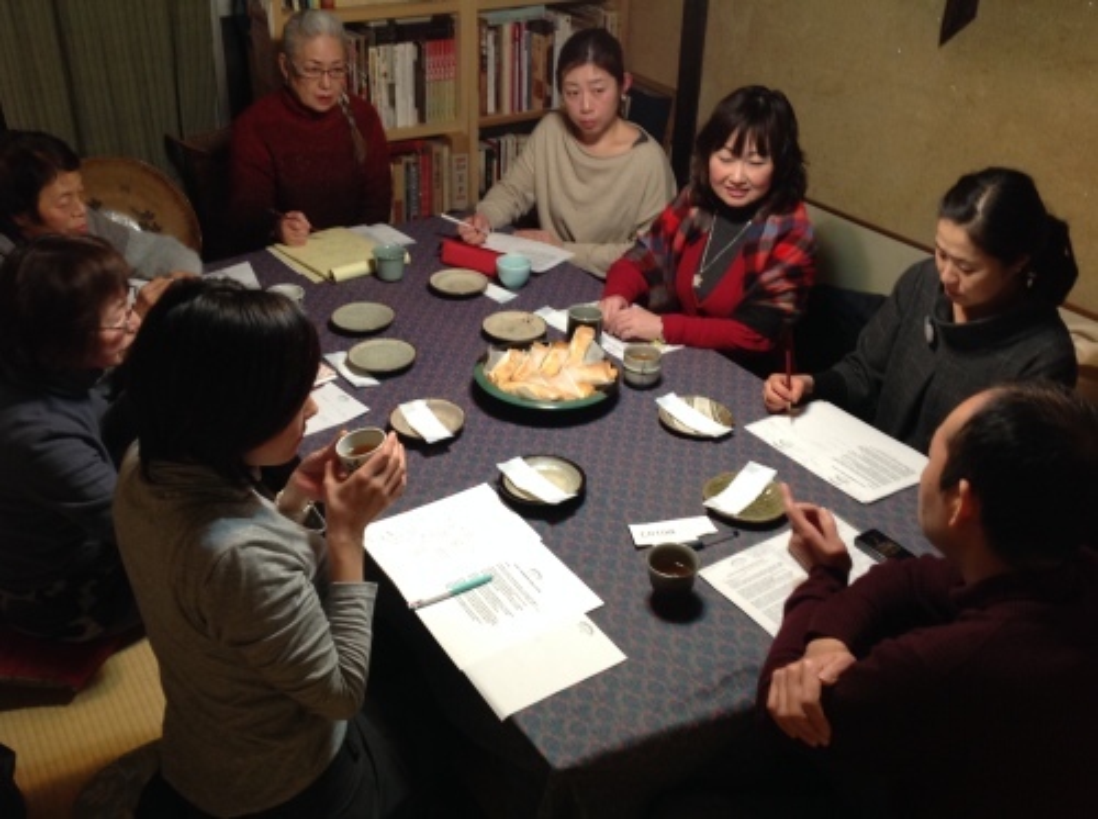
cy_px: 410
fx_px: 1108
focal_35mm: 35
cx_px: 549
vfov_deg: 40.6
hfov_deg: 52.7
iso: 100
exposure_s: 1/15
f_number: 2.4
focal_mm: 4.28
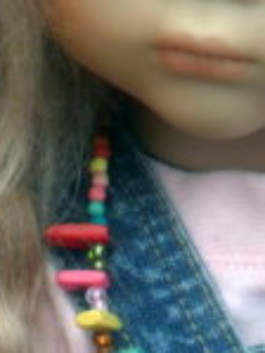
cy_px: -97
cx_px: -86
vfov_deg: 6.2
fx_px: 3241
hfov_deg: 4.7
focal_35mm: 318
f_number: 5.6
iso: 80
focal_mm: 11.2
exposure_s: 1/180
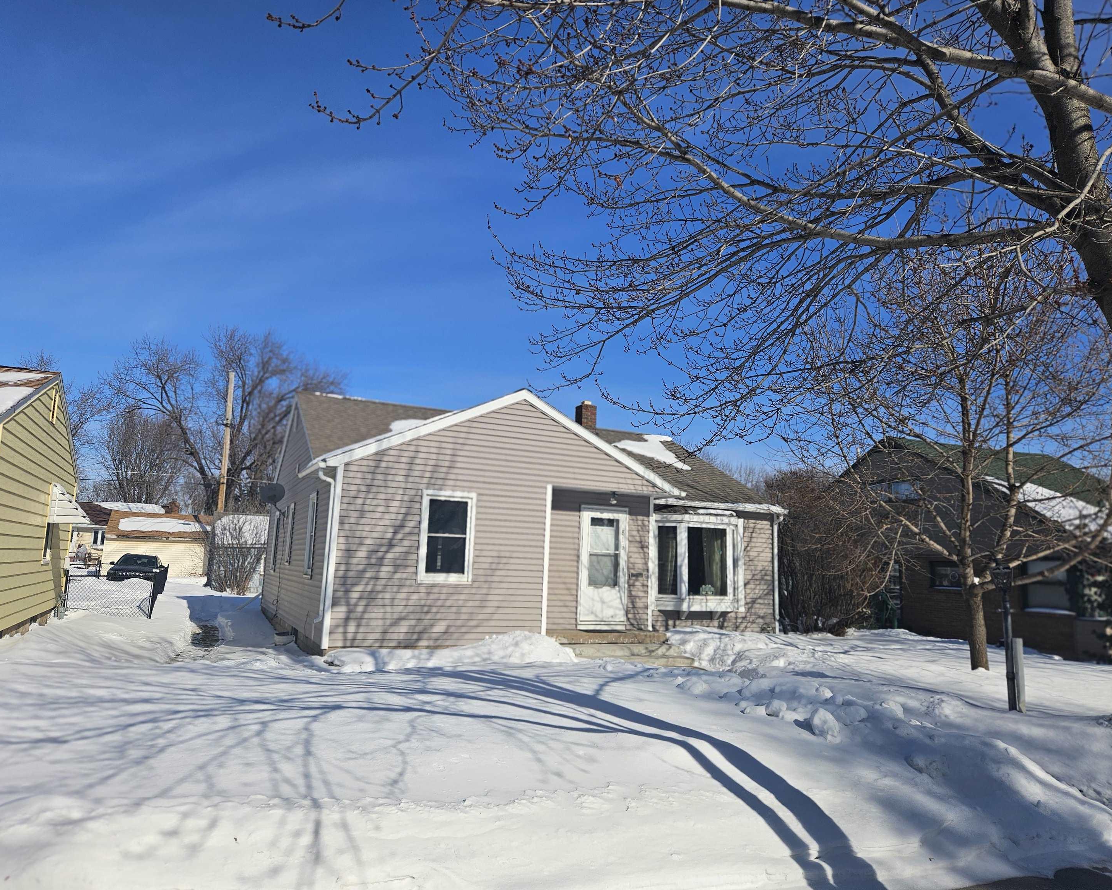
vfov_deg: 58.8
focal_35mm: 24
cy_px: 445
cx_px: 549
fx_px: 790
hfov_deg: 70.3
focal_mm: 5.4
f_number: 1.8
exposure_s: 1/3126
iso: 25
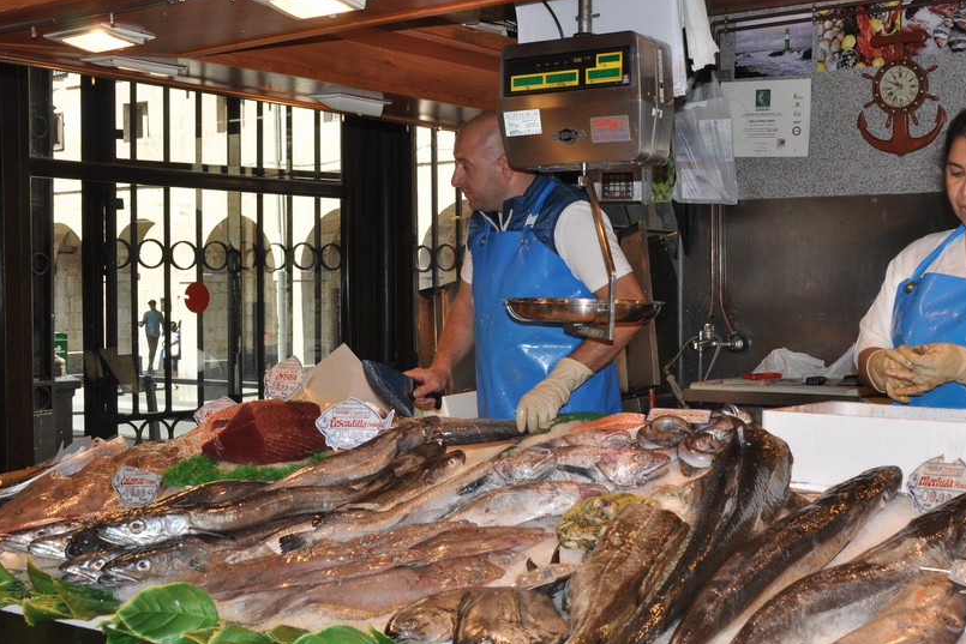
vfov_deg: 28.3
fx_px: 1278
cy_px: 307
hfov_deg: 41.2
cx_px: 571
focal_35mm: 48
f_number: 7.1
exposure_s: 1/200
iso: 400
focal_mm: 25
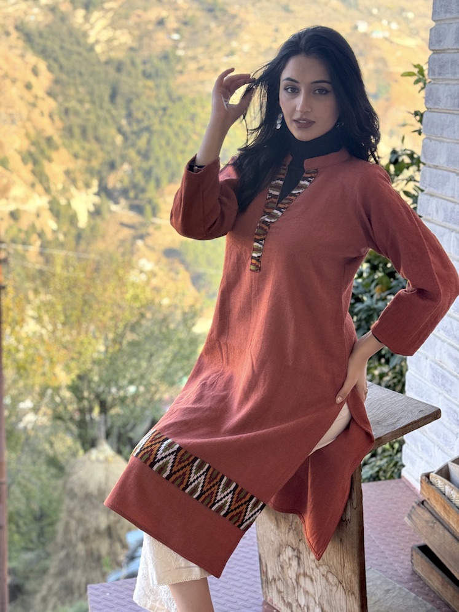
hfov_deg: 30.3
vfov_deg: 39.7
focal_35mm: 48
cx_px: 230
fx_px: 849
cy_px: 306
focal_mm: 6.76
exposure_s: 1/527
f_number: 1.78
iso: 64
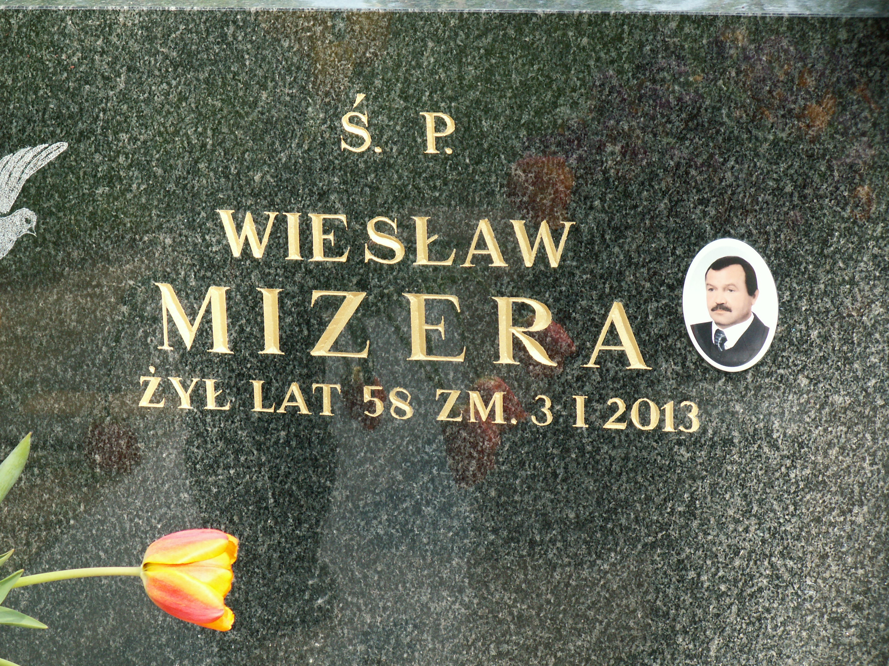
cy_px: 333
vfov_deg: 11.6
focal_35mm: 128
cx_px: 444
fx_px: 3287
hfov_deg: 15.4
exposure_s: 1/160
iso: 50
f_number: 4
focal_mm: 20.93
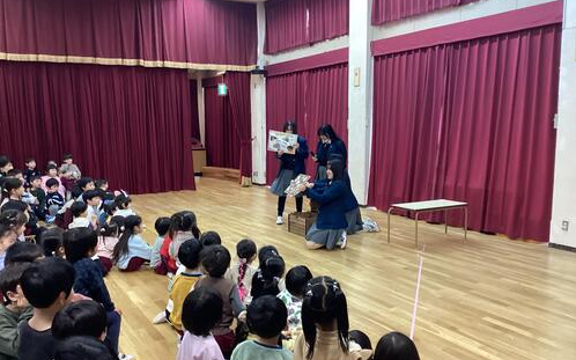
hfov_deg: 58.2
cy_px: 201
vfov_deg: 38.2
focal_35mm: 33
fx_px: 518
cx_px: 288
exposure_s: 1/60
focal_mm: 3.3
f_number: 2.4
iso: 320
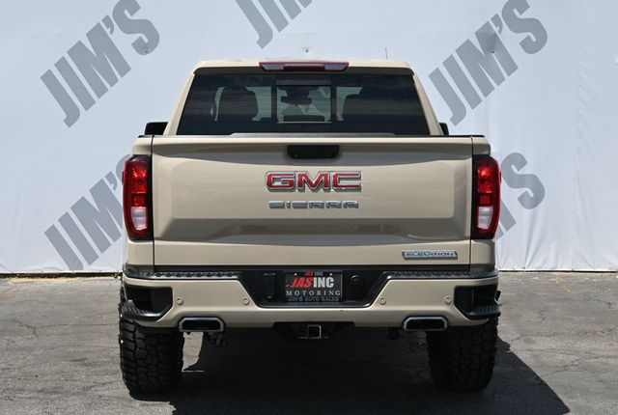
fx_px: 1187
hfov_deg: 29.2
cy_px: 208
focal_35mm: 69
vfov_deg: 19.8
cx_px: 309
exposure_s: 1/250
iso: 125
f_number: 6
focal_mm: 46
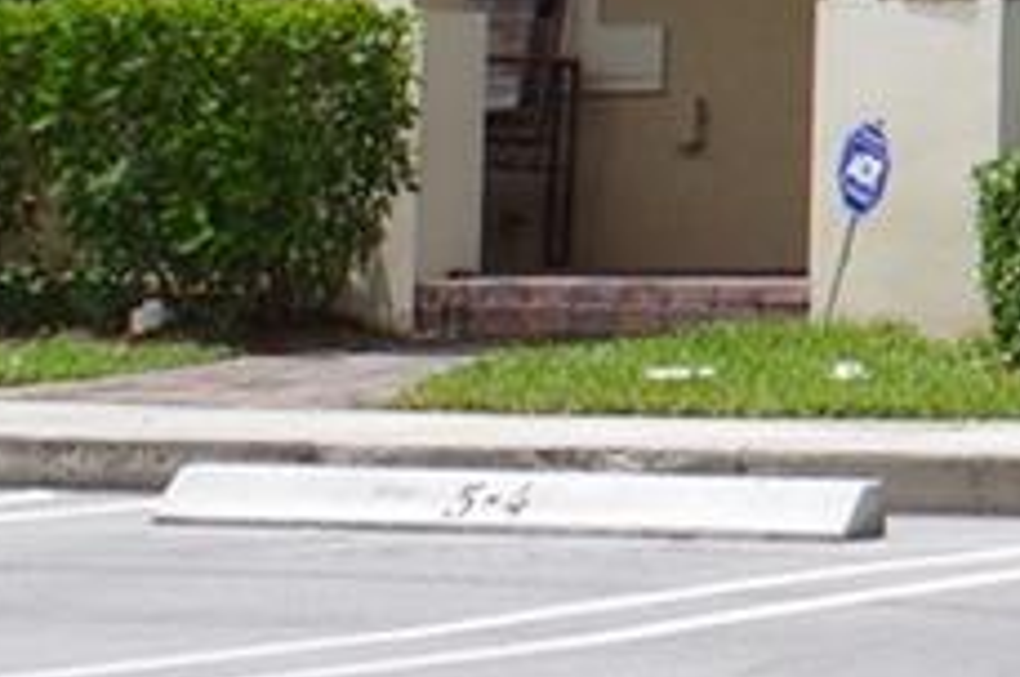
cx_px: 2779
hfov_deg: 7.7
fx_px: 6833
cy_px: -922
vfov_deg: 5.5
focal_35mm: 242
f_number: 11
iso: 100
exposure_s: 1/125
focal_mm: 23
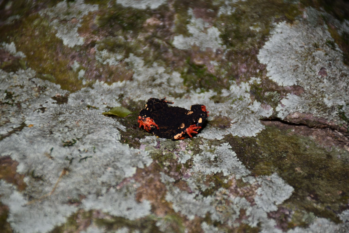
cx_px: 174
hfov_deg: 10.5
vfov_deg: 7.0
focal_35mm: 195
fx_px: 1890
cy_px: 116
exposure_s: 1/60
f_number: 5.6
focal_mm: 130
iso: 560
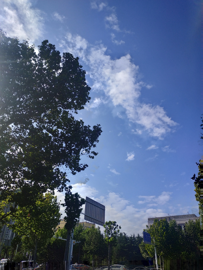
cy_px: 135
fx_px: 188
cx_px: 102
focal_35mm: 24
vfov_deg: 71.6
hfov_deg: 56.8
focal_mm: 3.94
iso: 100
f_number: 1.9
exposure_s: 1/2624
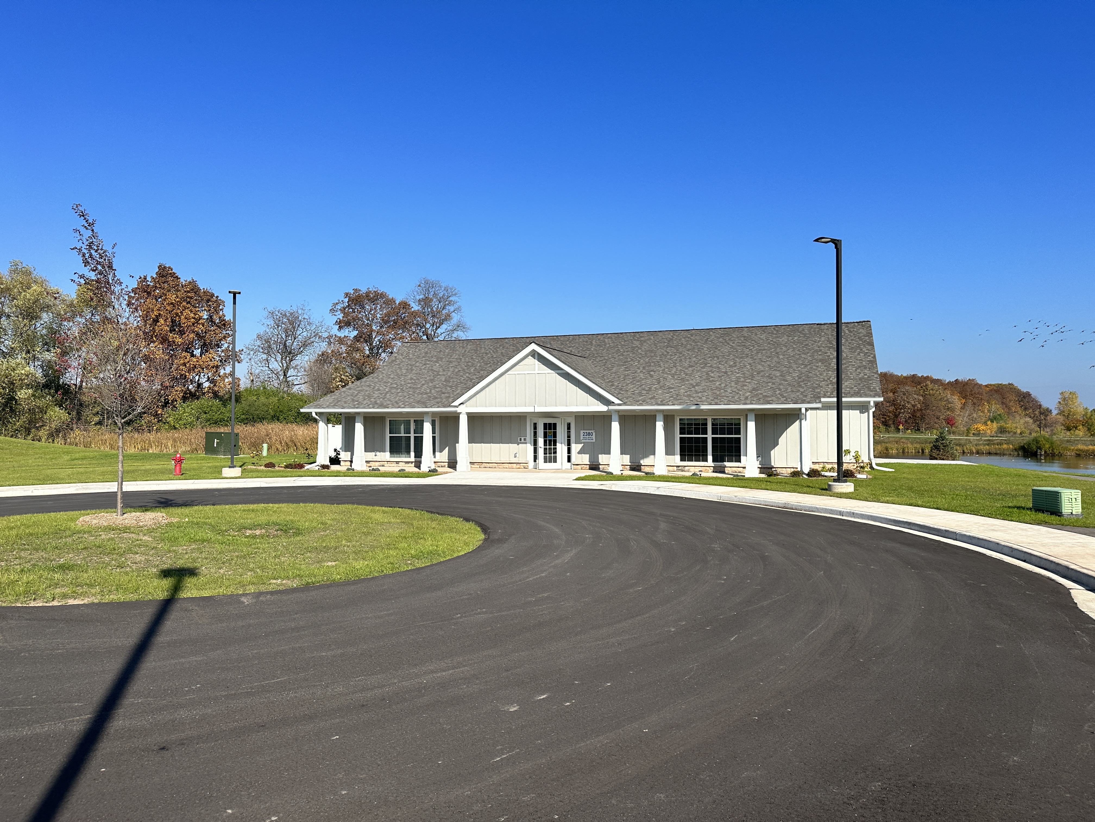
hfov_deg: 71.6
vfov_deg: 56.8
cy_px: 411
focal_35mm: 24
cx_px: 548
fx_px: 759
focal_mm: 6.86
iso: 80
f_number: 1.78
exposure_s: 1/5848
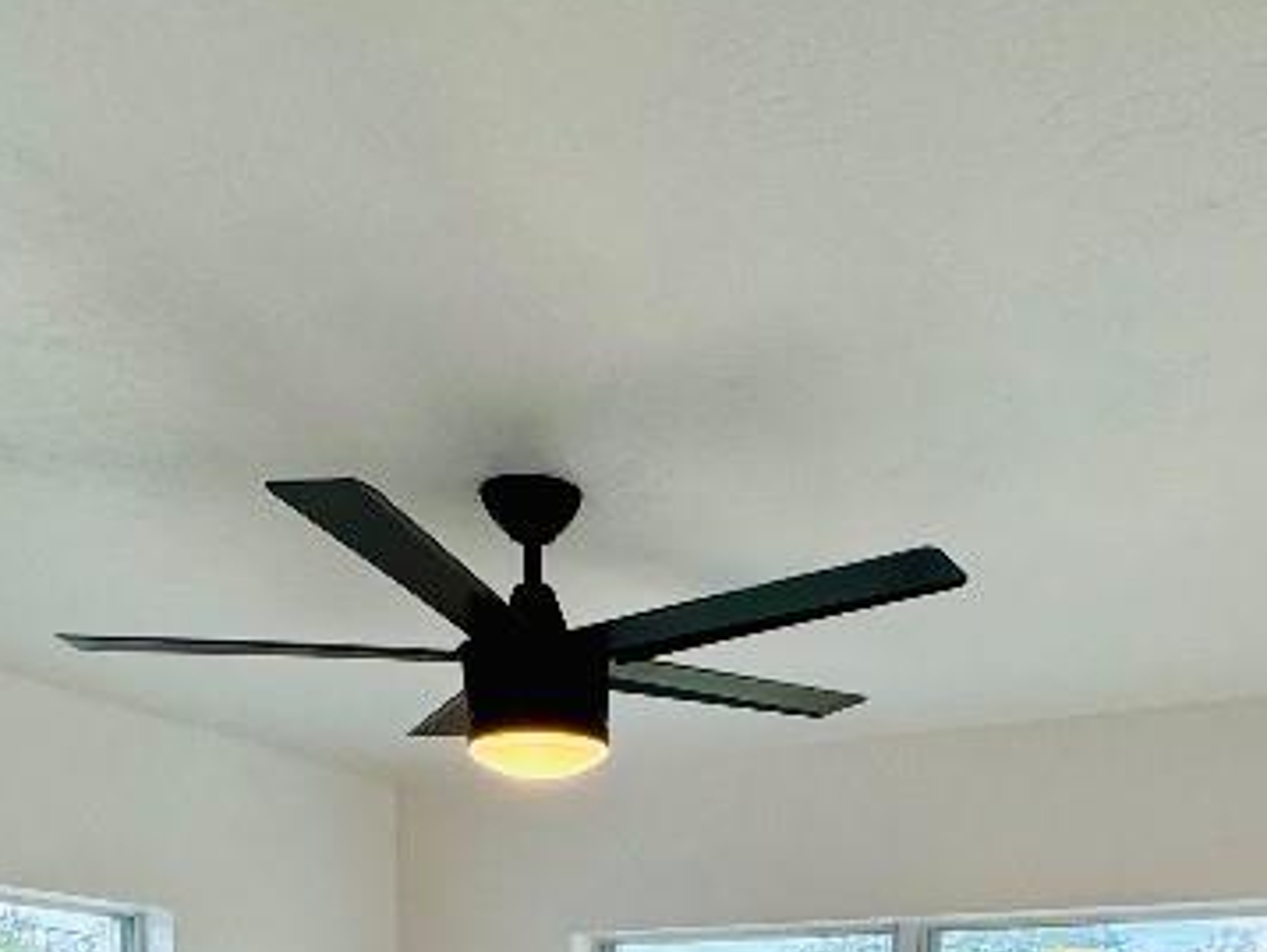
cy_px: 1256
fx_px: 1465
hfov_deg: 46.5
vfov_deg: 28.9
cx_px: 757
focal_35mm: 40
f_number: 2.2
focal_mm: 2.22
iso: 40
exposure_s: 1/124
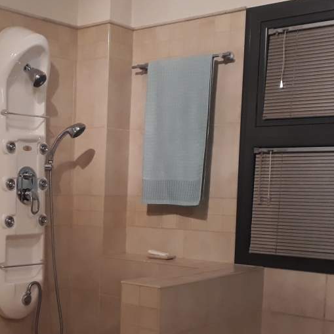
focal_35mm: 58
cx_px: 7
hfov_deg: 27.9
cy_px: 239
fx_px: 633
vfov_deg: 29.2
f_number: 1.9
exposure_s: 1/33
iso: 160
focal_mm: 3.6
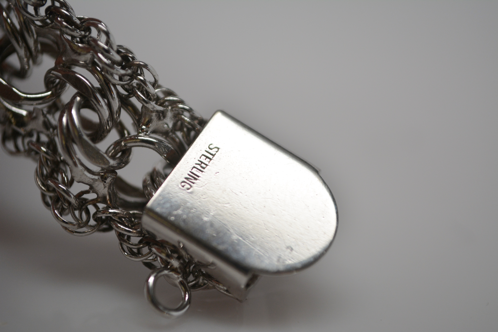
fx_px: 1141
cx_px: 249
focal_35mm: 82
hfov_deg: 24.6
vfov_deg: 16.6
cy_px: 166
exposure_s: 1/125
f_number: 5.6
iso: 320
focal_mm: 55
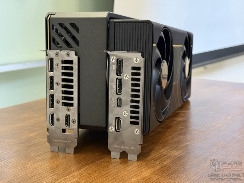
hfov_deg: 39.6
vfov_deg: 30.3
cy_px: 92
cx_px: 122
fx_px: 338
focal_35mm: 48
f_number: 1.78
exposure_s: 1/30
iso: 500
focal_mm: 6.76
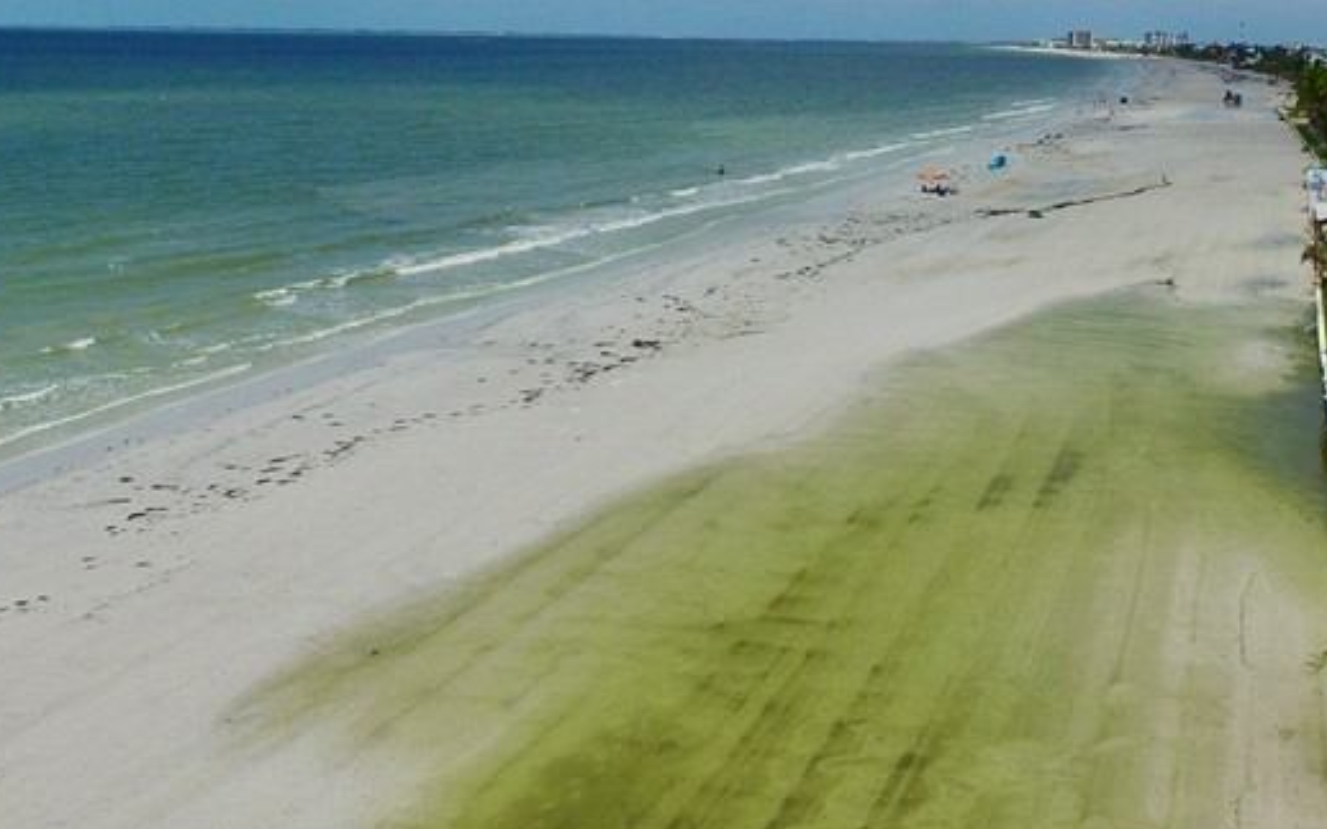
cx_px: 1073
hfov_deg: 44.7
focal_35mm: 42
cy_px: 121
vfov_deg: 29.5
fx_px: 1519
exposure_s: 1/4098
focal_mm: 3.61
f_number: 2.8
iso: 100
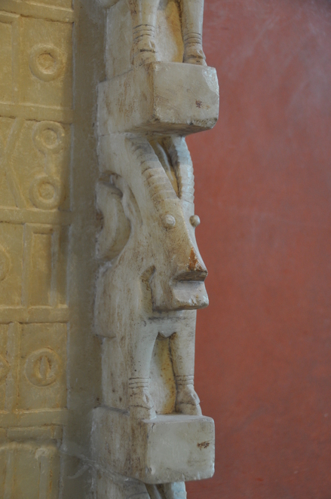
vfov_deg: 27.0
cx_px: 166
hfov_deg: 18.1
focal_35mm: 75
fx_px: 1038
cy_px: 250
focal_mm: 50
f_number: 4.8
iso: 640
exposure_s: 1/100
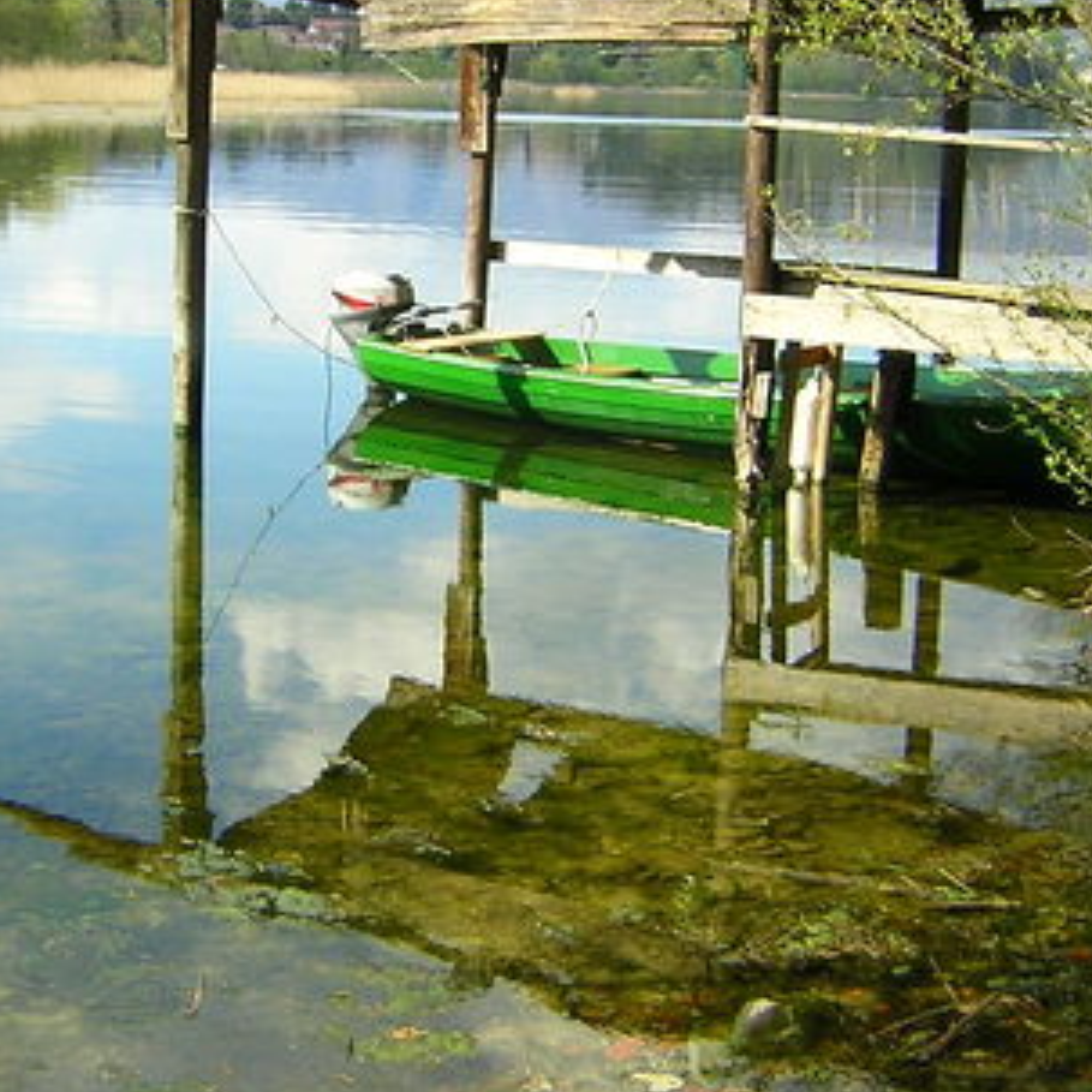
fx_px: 2248
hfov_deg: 27.3
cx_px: 472
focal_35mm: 63
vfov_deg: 27.2
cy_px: 414
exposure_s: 1/156
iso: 100
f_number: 5.2
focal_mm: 4.7
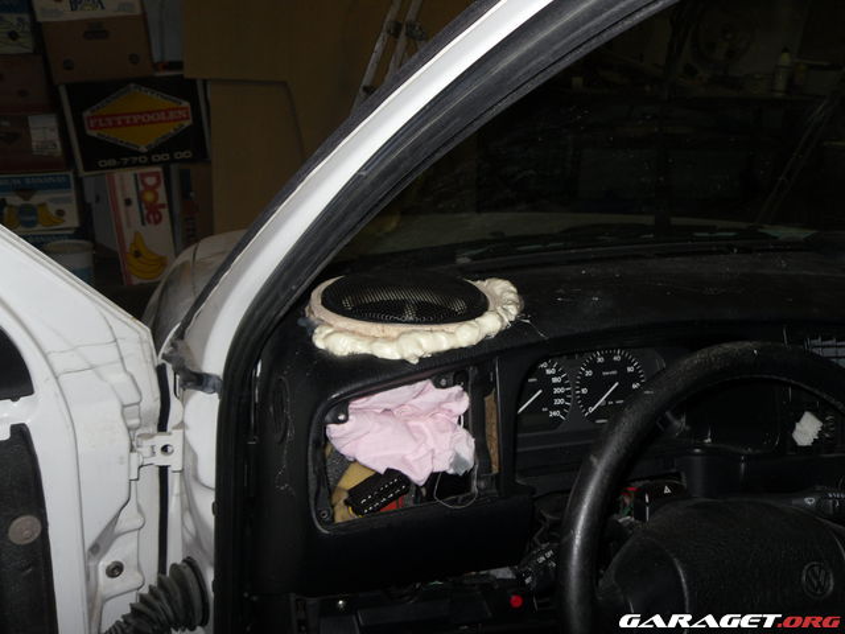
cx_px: 422
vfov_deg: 40.7
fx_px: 854
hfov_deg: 52.6
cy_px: 317
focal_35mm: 35
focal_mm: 6.3
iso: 80
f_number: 3.5
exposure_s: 1/45
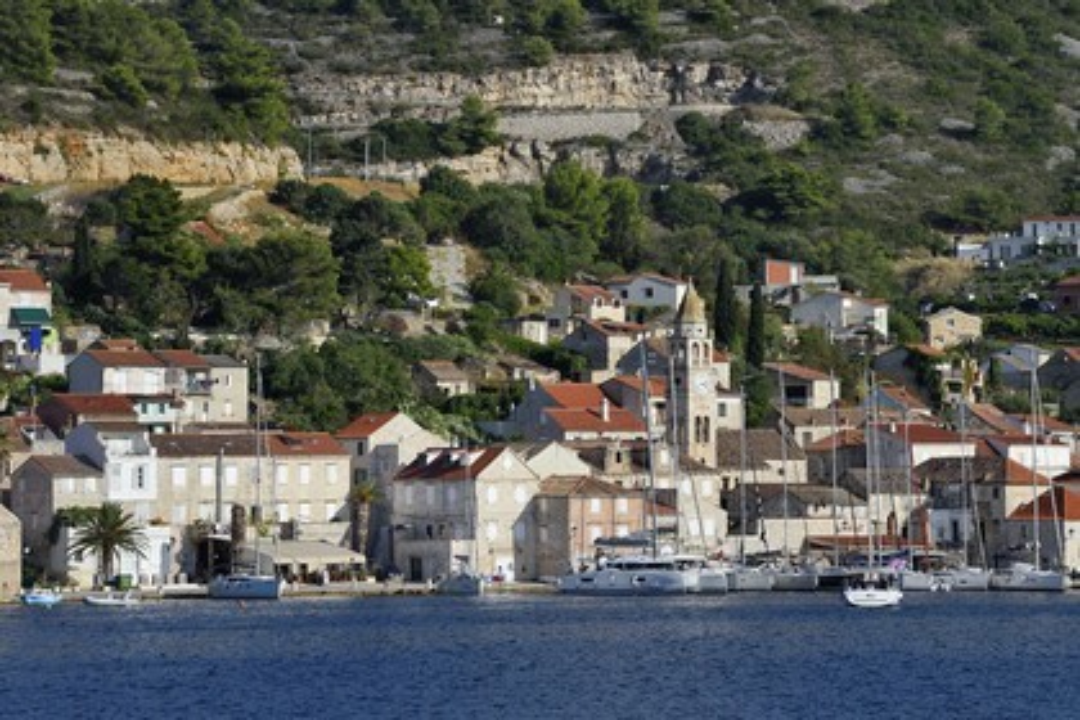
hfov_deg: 10.3
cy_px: 360
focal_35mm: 200
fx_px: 6000
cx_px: 540
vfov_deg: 6.9
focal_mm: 200
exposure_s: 1/400
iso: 200
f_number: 11
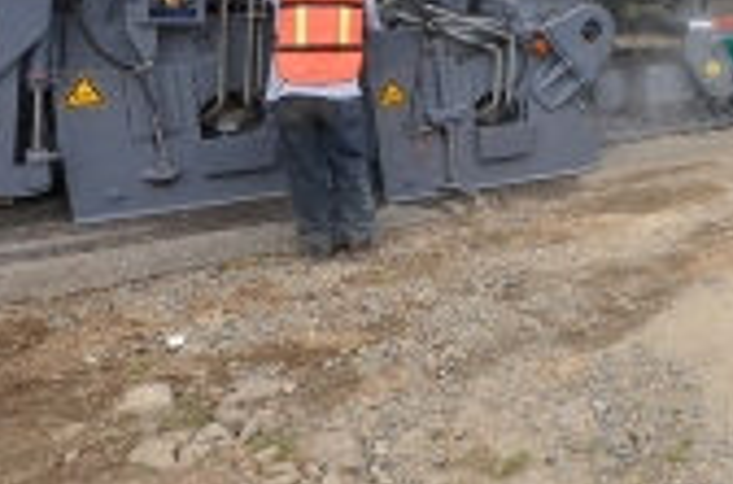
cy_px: -41
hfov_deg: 43.8
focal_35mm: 40
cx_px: 676
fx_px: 812
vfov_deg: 30.0
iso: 500
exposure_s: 1/200
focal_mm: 10
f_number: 14
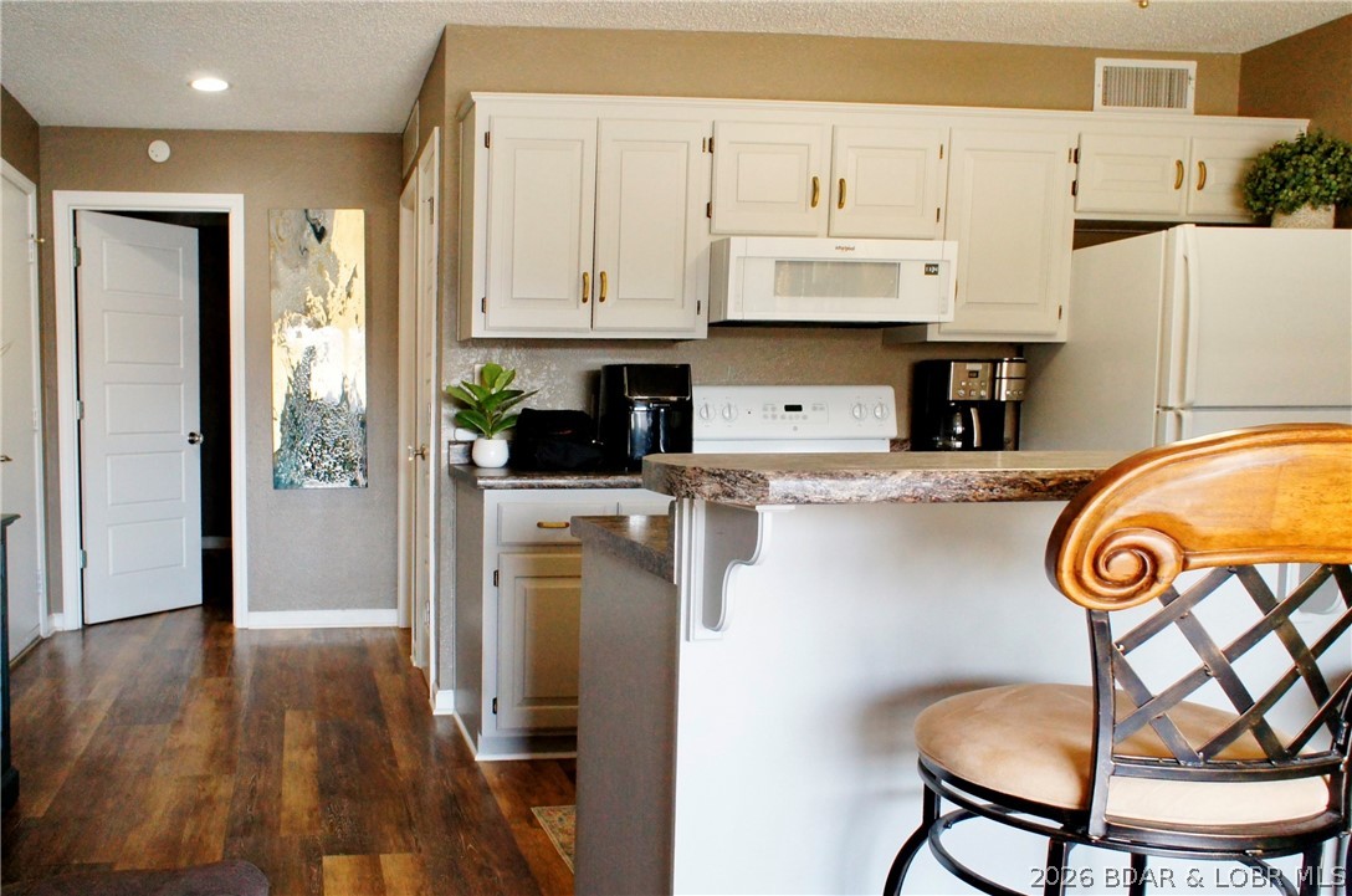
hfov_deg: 73.8
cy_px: 448
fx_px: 900
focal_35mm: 24
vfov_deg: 52.9
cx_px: 676
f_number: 6.3
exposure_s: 1/60
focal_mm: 16
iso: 1600
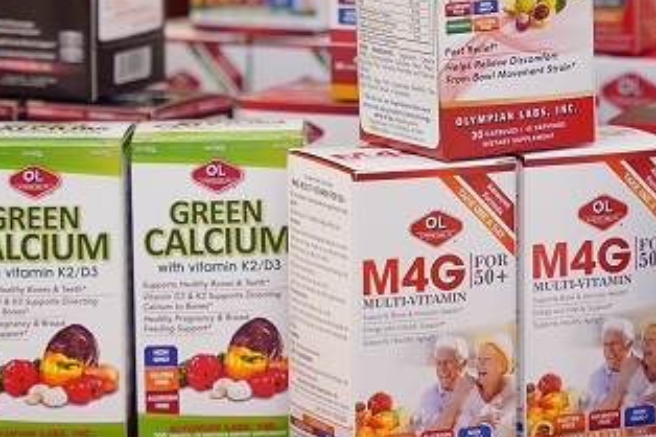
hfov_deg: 8.8
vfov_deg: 5.9
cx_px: 483
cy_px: 75
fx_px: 4262
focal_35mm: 234
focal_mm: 70
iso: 1250
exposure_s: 1/100
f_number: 3.5
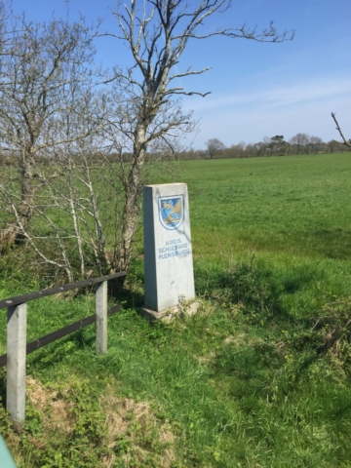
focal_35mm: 29
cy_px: 234
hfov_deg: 48.2
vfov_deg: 61.7
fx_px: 392
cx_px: 176
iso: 32
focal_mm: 4.15
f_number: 2.2
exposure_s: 1/1799
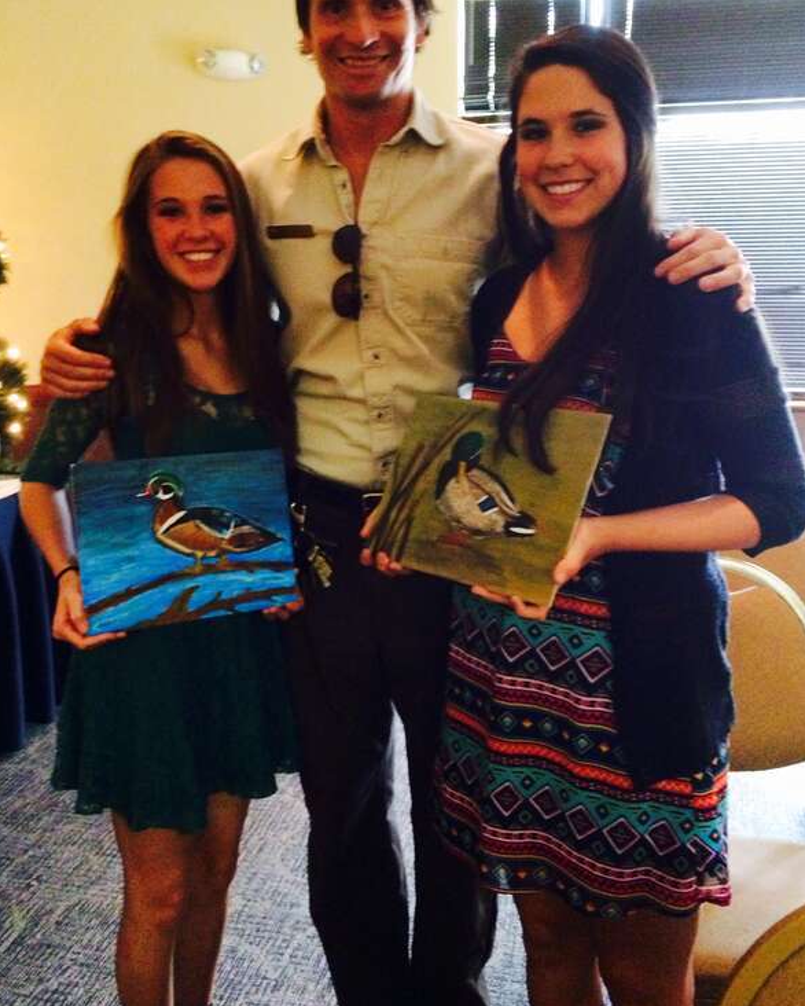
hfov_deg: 45.8
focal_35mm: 32
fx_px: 953
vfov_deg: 55.6
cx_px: 408
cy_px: 460
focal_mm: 4.12
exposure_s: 1/15
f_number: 2.2
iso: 640
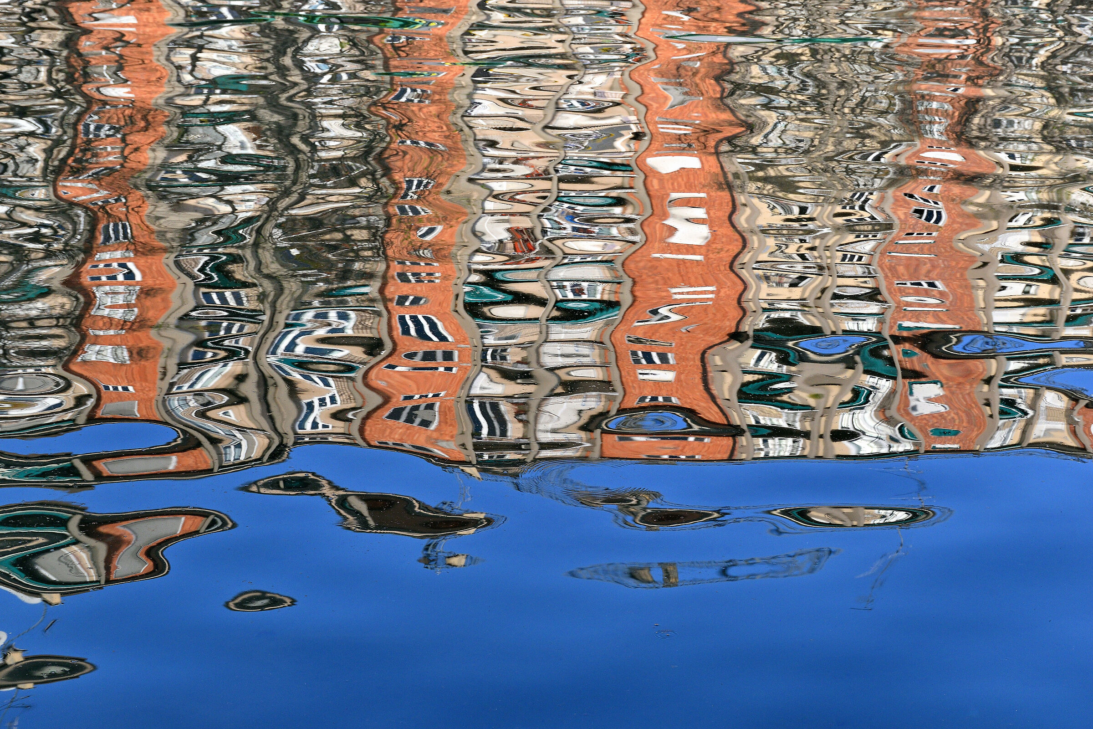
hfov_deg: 24.2
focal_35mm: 84
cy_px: 364
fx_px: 2550
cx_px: 546
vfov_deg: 16.3
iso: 200
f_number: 8
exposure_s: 1/180
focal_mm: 56
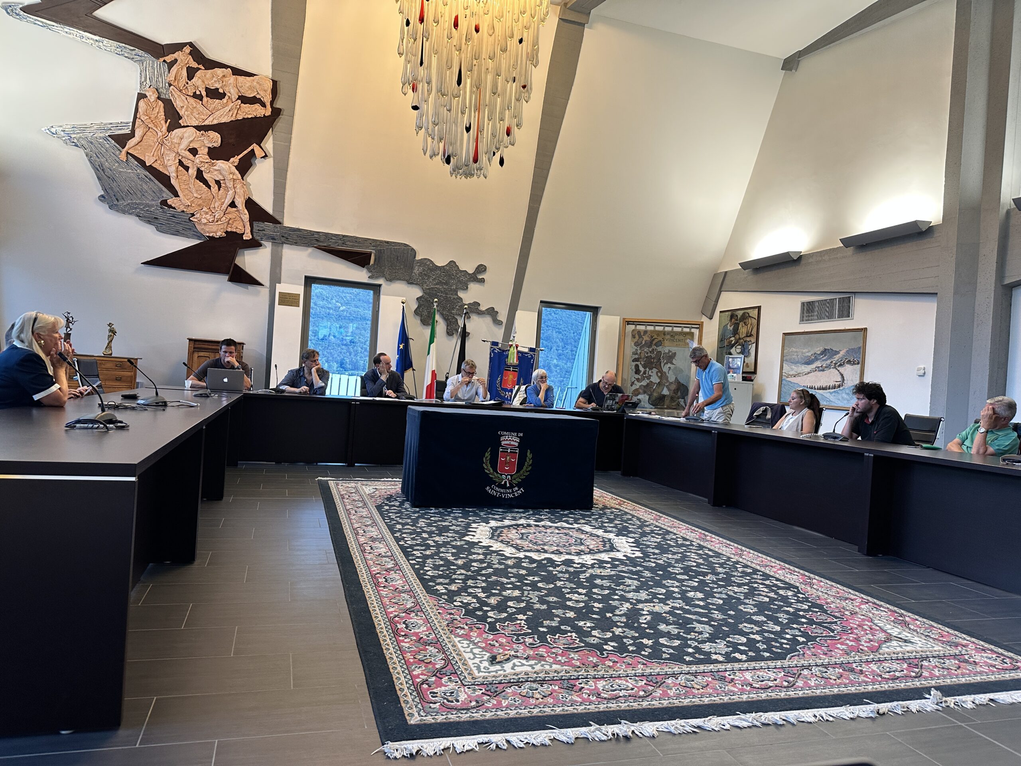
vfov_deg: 56.8
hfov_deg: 71.6
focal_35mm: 24
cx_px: 510
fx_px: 708
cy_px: 383
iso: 125
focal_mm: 6.86
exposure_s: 1/50
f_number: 1.78
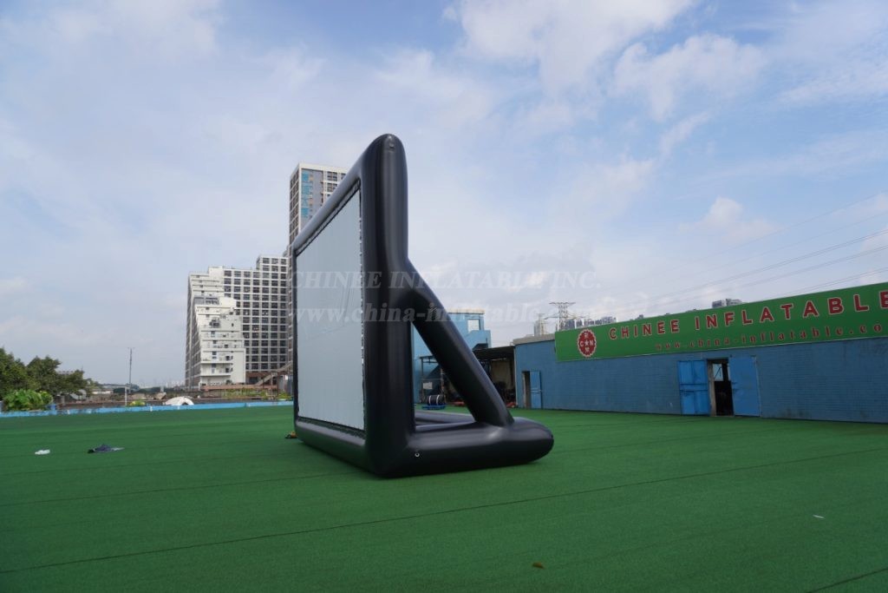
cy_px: 296
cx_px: 444
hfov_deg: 73.7
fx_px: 592
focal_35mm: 24
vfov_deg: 53.1
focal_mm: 16
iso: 100
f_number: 4.5
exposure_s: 1/800
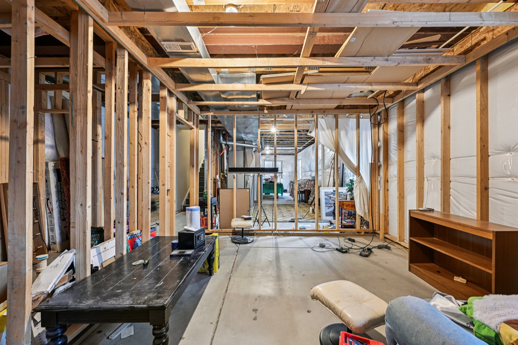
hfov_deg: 104.3
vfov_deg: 81.2
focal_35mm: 14
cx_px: 259
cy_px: 172
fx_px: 201
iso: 400
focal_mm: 14
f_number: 11
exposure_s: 1/1.67
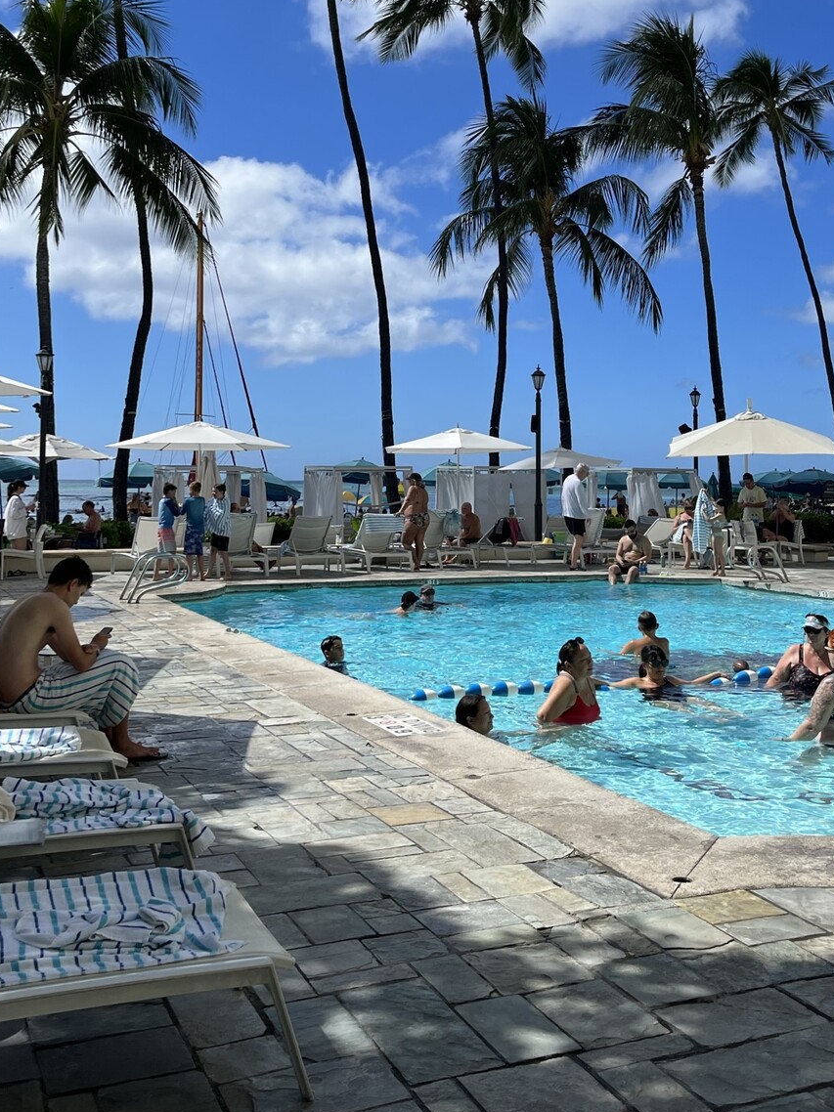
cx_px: 440
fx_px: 1253
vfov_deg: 47.2
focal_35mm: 39
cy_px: 387
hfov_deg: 36.8
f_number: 1.6
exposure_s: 1/5848
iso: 50
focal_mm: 5.1
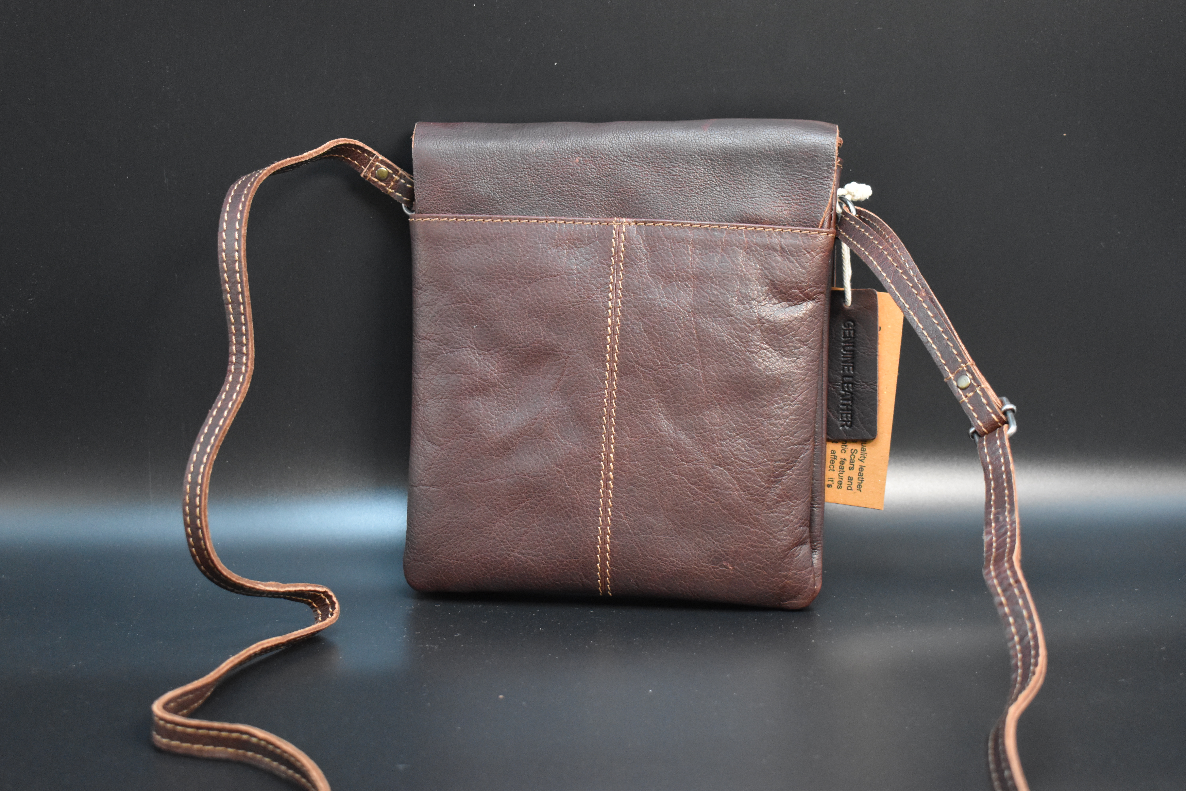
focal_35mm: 52
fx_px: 1729
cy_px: 396
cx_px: 593
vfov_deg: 25.8
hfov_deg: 37.9
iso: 2800
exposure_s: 1/60
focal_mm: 35
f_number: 4.5
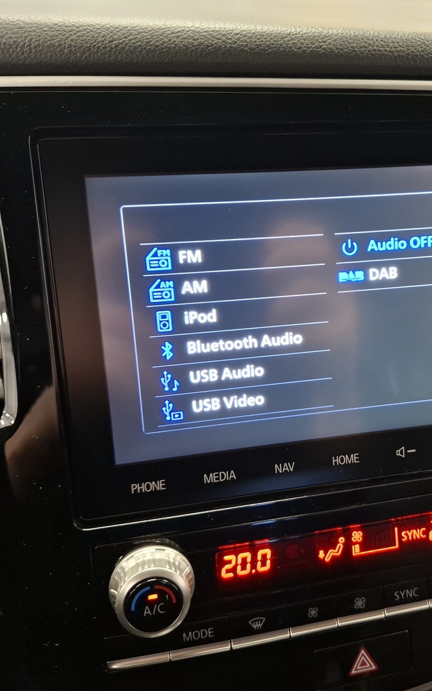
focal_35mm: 33
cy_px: 344
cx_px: 315
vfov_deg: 58.1
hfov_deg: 37.5
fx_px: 622
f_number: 1.8
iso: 640
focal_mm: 5.54
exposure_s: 1/25
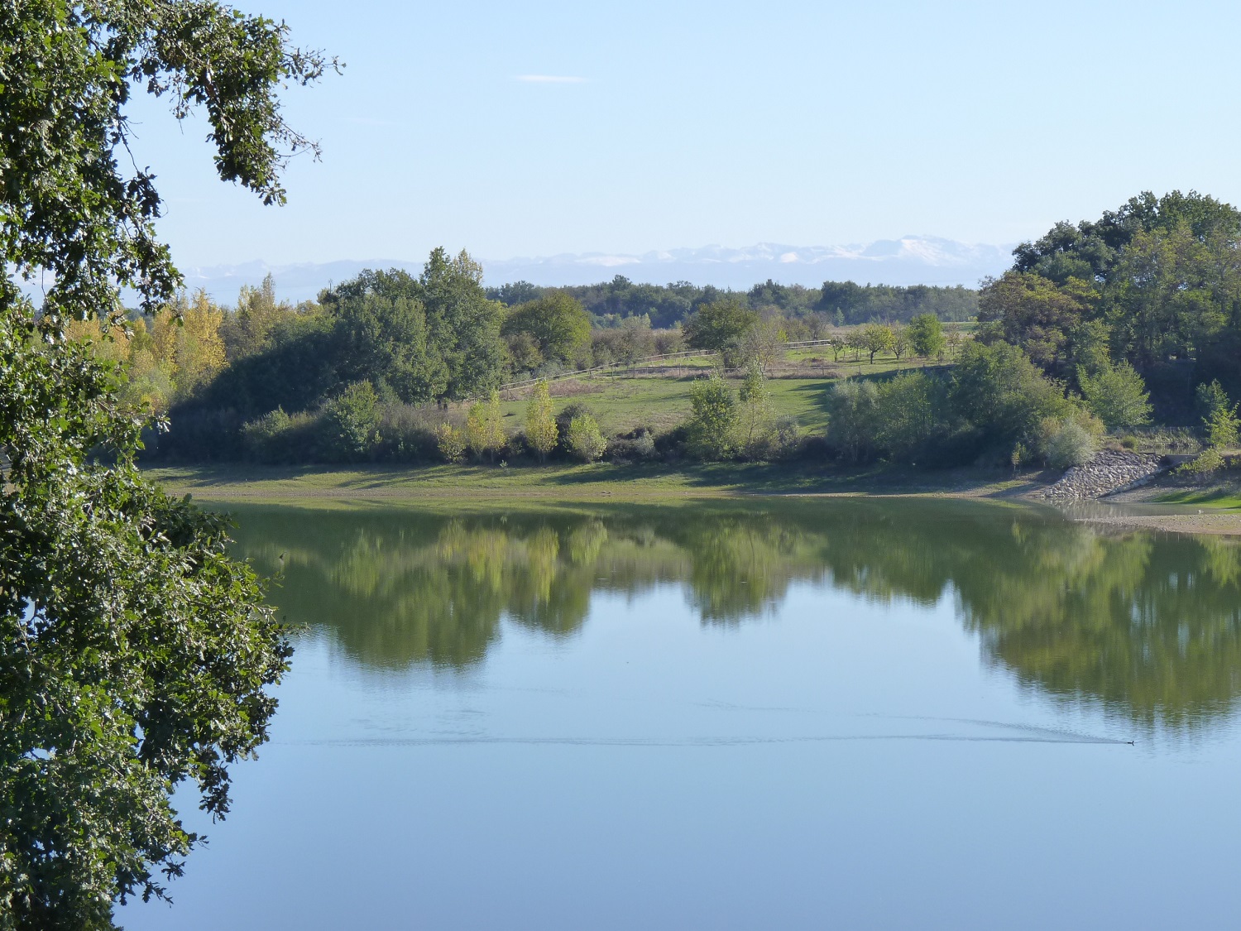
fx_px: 4481
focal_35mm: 125
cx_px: 620
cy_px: 466
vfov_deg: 11.9
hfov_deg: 15.8
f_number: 5.6
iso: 125
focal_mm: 22.3
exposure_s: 1/320
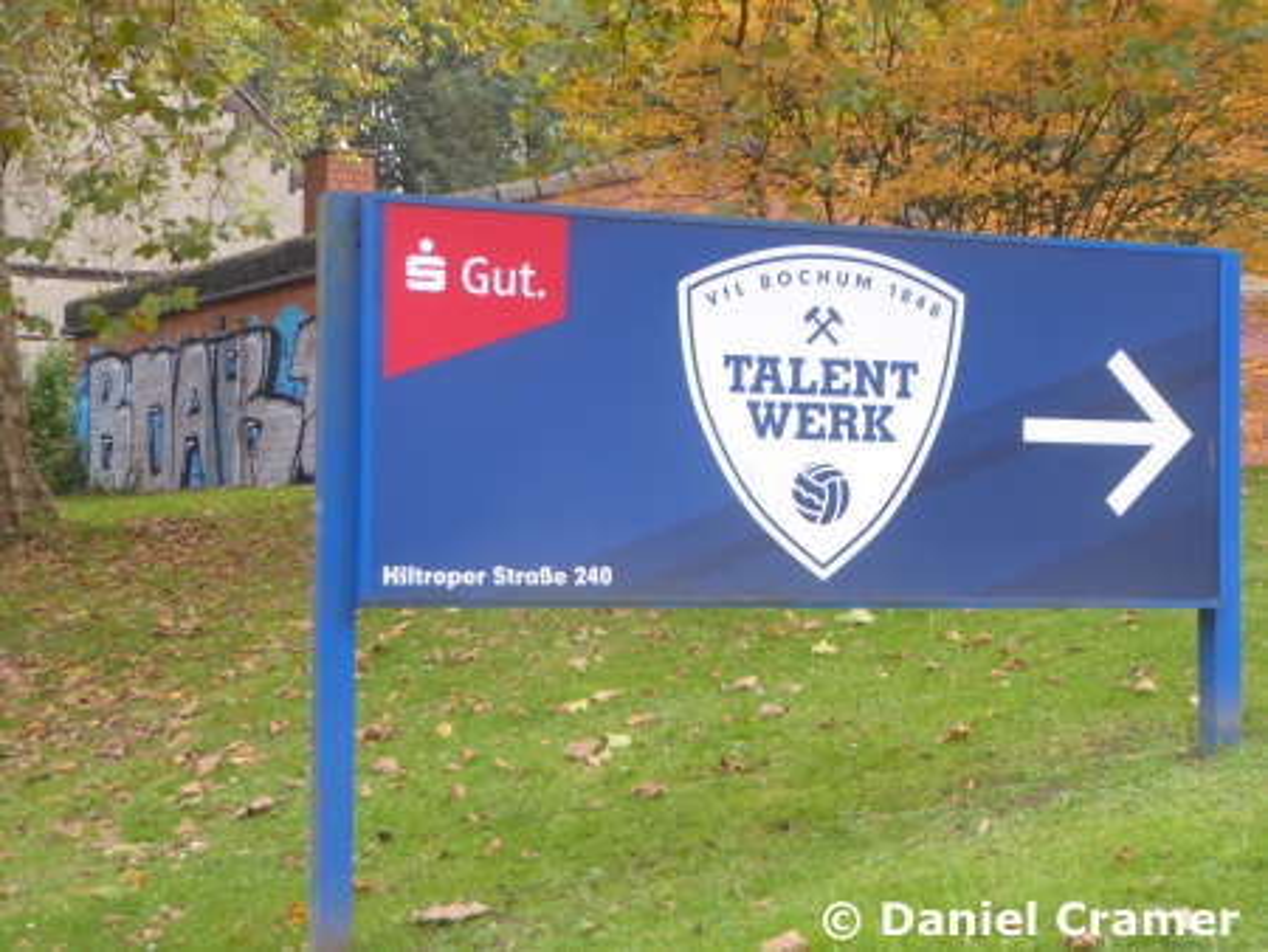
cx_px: 634
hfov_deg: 29.8
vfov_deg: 22.6
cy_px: 476
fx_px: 2382
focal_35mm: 65
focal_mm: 11.7
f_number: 4.4
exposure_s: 1/60
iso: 125
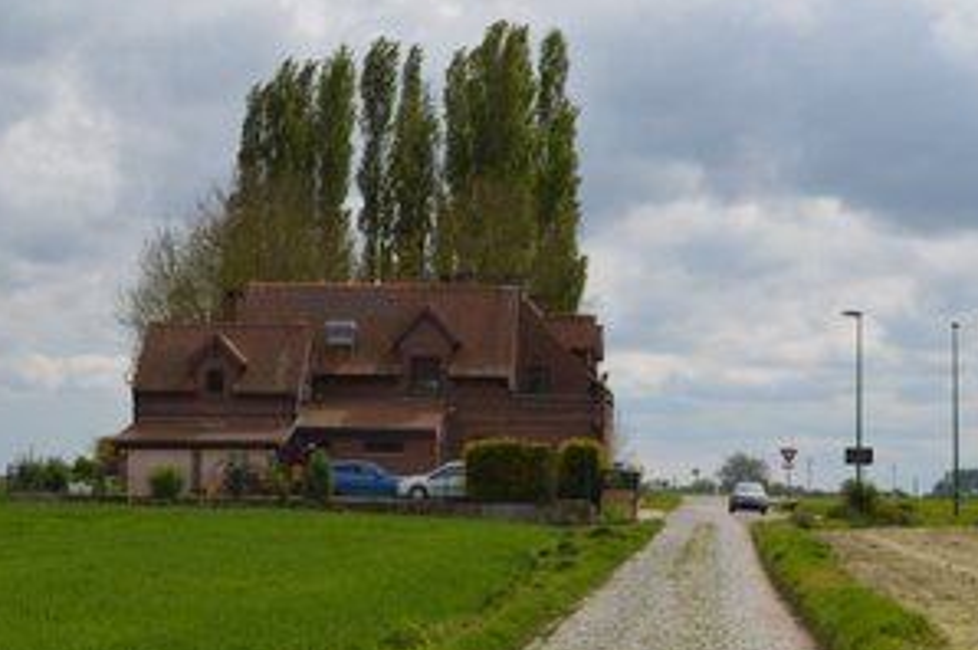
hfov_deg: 22.4
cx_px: 351
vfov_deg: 15.0
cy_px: 295
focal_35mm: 91
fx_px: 2461
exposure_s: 1/250
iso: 100
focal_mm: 45
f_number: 8
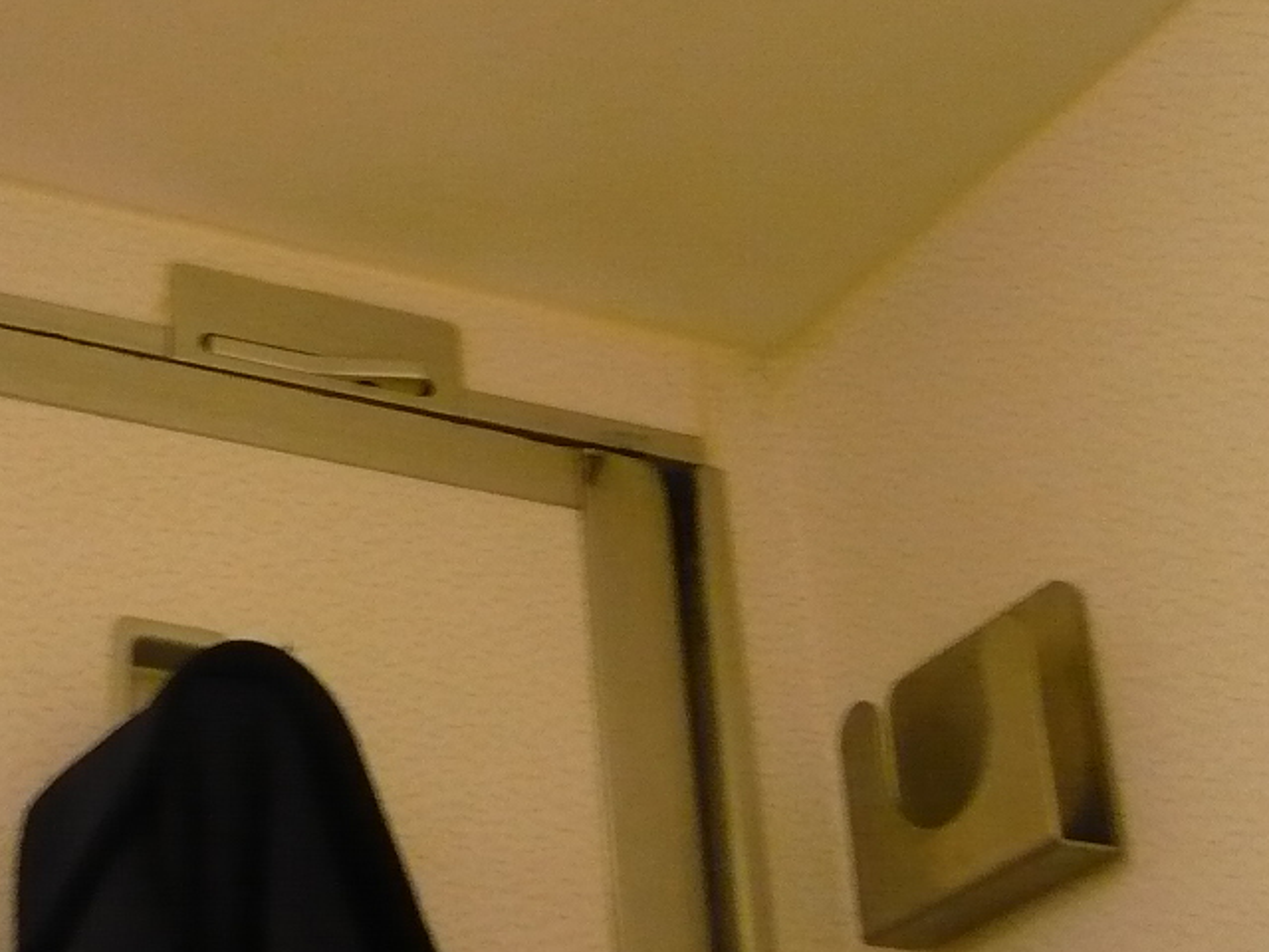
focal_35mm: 70
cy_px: 341
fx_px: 2566
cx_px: 531
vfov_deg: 21.0
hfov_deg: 27.7
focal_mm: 5.8
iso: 320
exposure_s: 1/8
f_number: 2.8
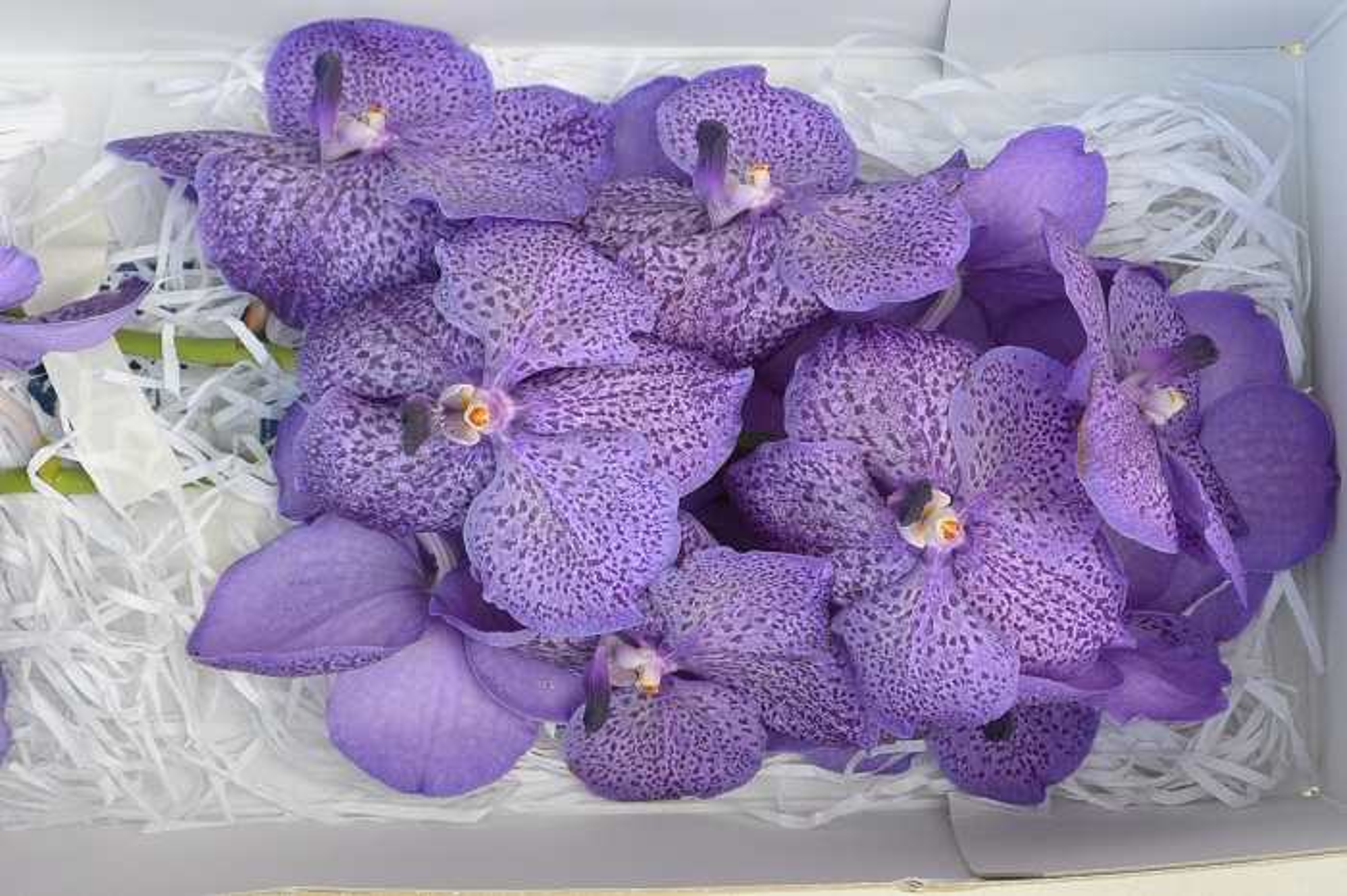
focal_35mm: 74
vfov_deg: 18.4
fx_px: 2767
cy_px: 448
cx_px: 674
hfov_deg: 27.4
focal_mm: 27.6
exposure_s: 1/160
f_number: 5.6
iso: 200
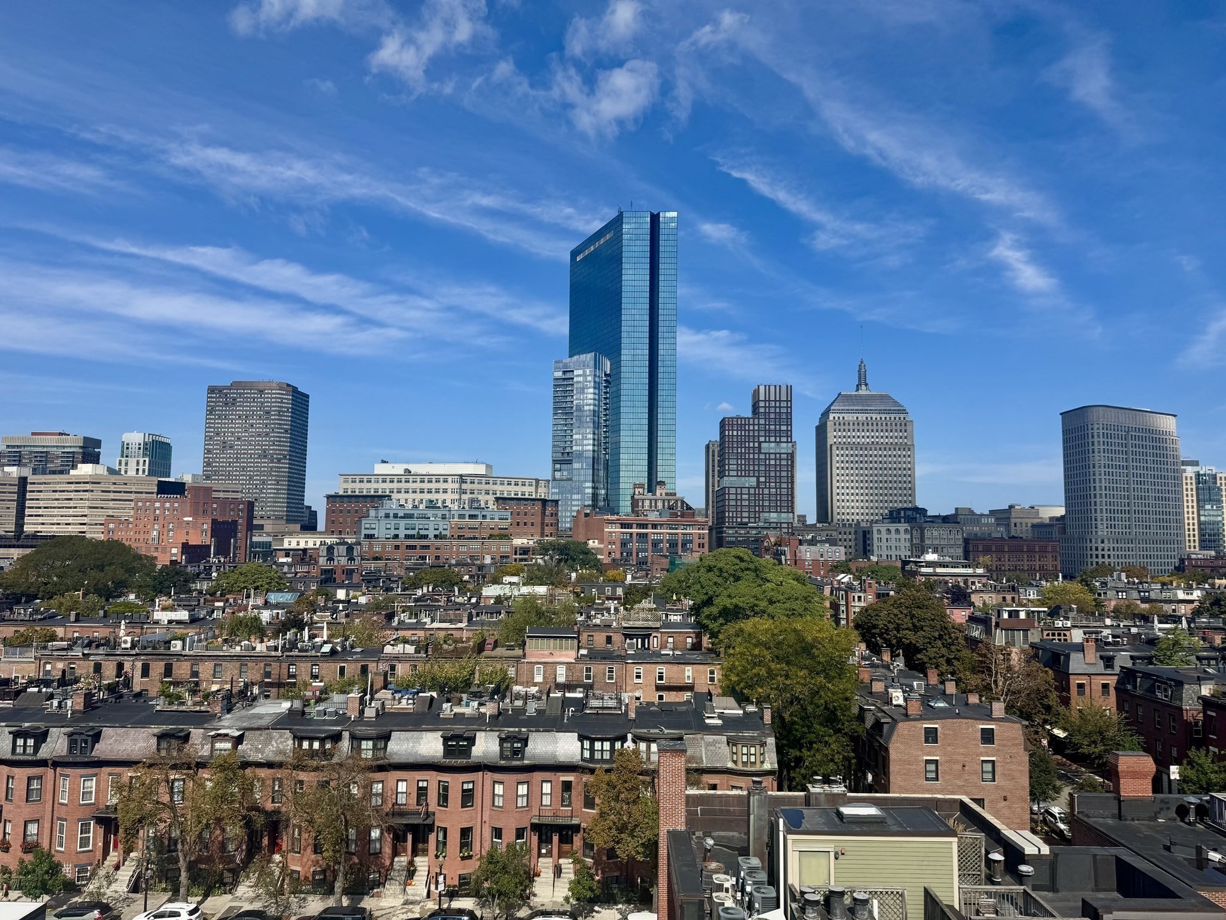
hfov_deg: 71.6
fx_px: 850
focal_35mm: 24
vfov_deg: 56.8
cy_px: 460
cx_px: 613
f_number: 1.78
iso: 80
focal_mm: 6.76
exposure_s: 1/6410
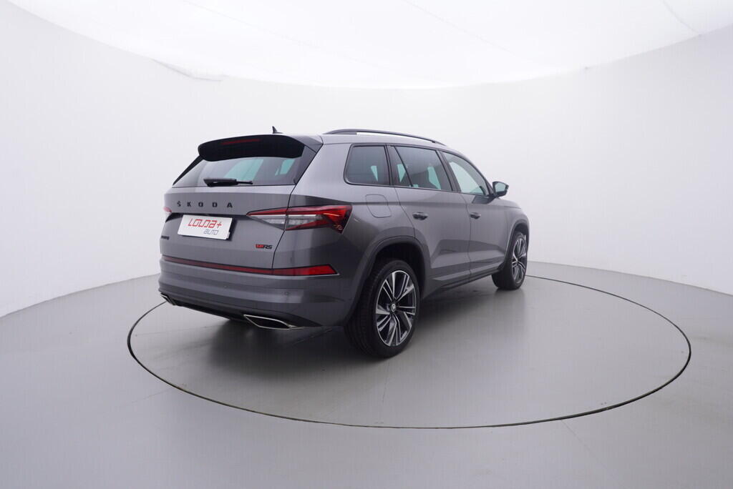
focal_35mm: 22
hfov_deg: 77.3
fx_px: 458
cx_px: 366
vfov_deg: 56.2
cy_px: 244
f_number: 5
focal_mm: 15
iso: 200
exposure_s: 1/80
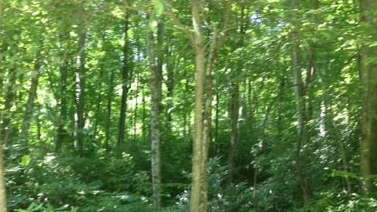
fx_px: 500
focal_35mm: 50
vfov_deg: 23.4
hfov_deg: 41.3
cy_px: 183
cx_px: 195
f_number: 2.4
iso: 50
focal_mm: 4.13
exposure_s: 1/40
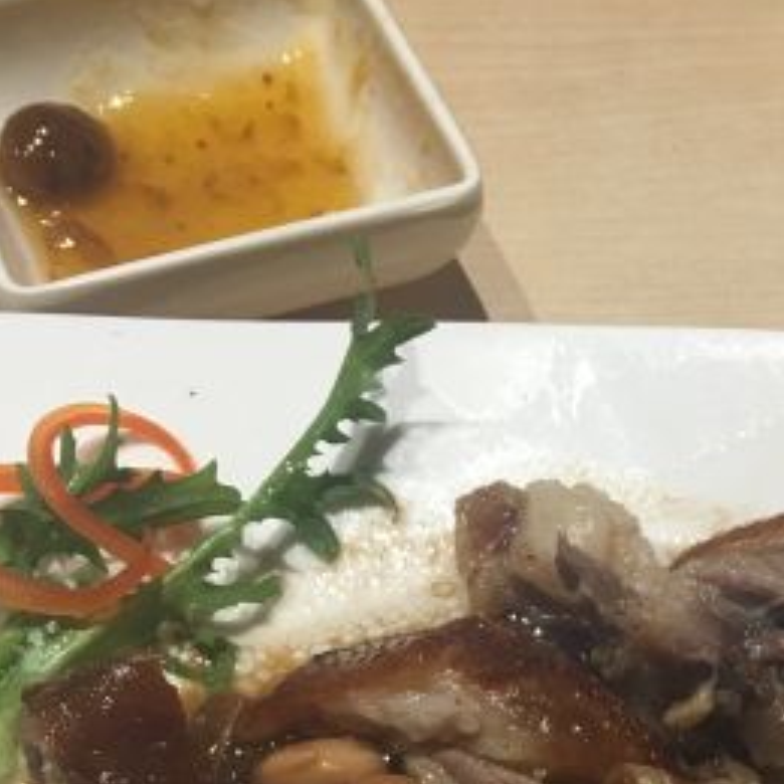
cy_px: 1025
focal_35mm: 69
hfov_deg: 24.6
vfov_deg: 22.3
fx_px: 1768
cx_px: 620
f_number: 2.2
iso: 40
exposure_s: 1/17
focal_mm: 4.15
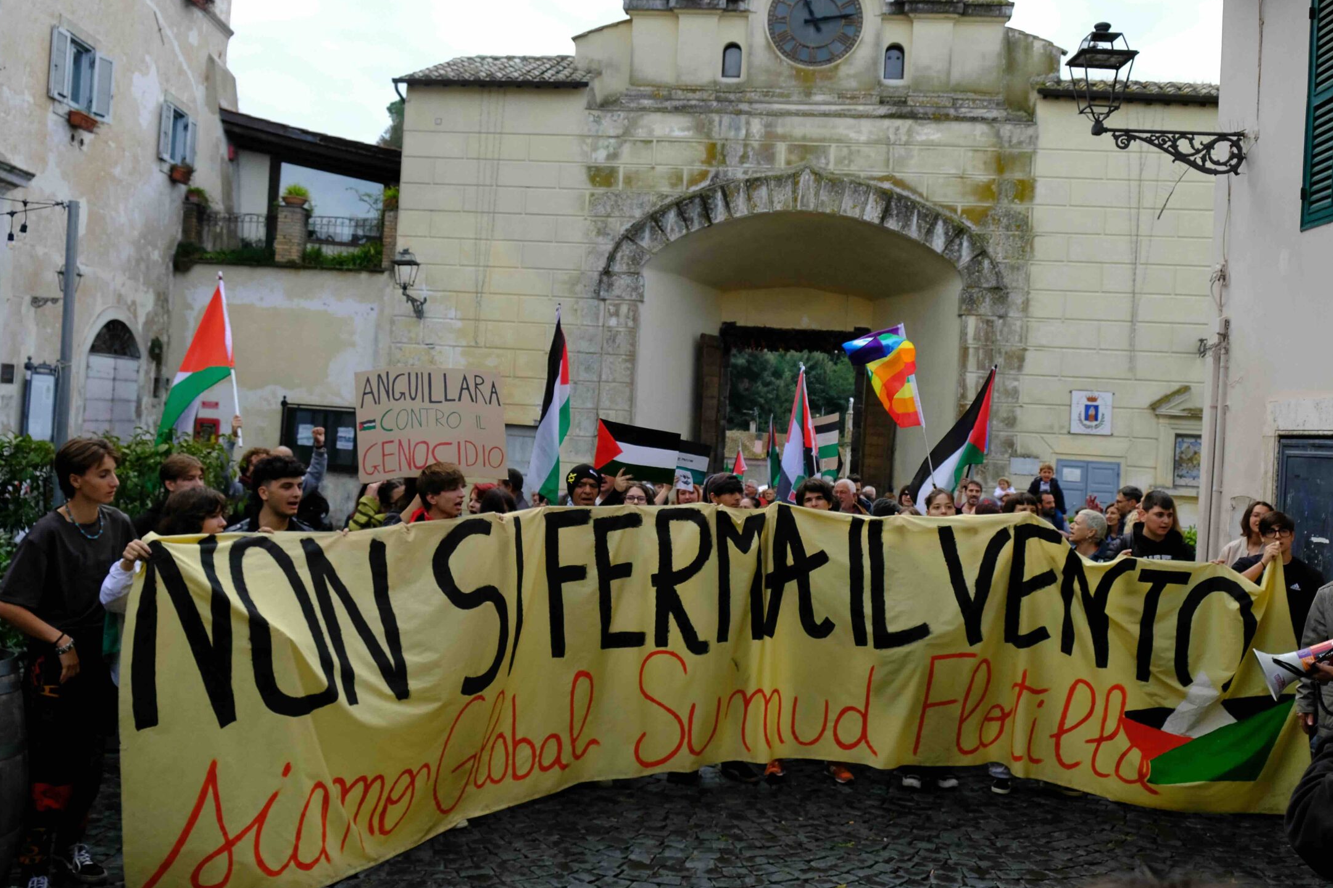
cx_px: 666
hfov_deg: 58.7
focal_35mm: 32
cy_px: 391
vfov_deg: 41.0
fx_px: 1185
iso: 800
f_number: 4
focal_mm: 18
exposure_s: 1/2000
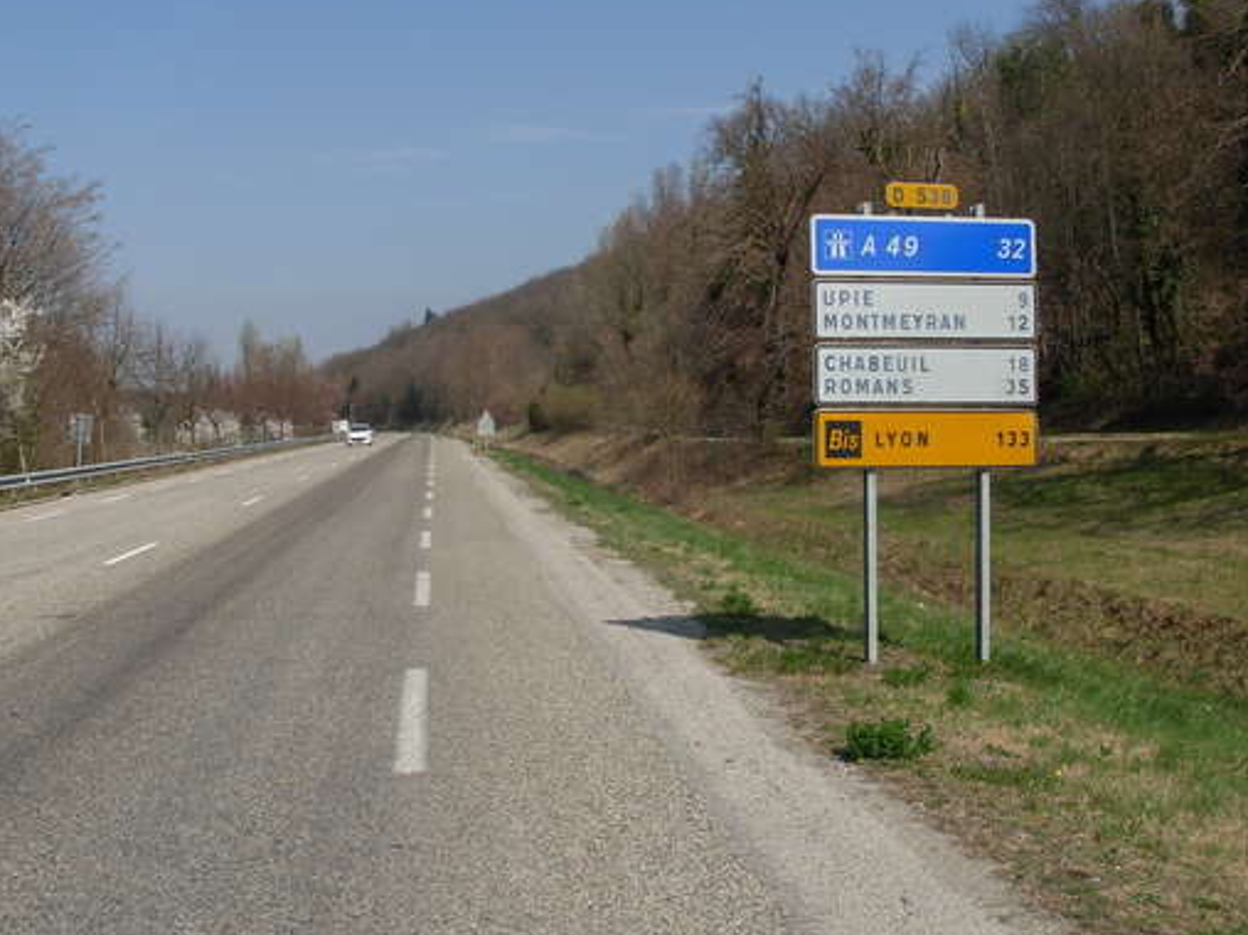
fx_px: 1622
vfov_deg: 32.2
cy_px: 445
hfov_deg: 42.0
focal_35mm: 45
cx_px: 539
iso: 79
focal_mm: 6.3
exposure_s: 1/703
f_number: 4.9
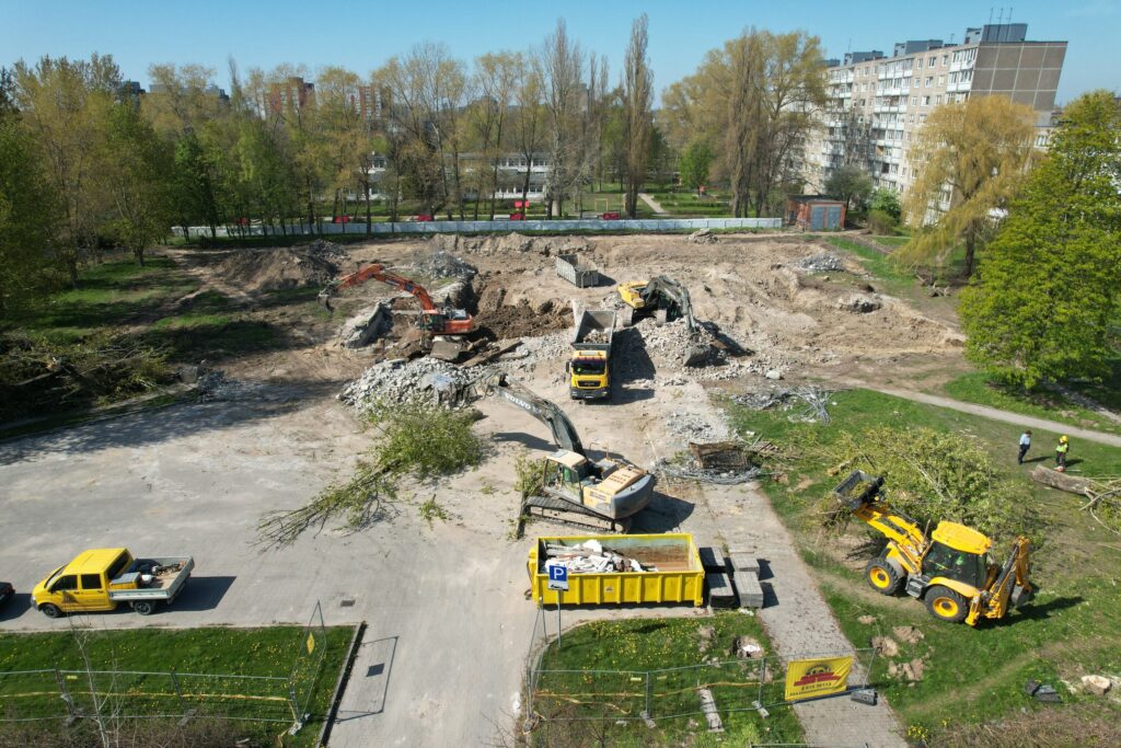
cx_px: 560
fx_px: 685
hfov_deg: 78.6
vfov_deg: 57.2
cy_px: 374
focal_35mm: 22
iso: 100
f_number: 2.8
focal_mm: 8.38
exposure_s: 1/1600
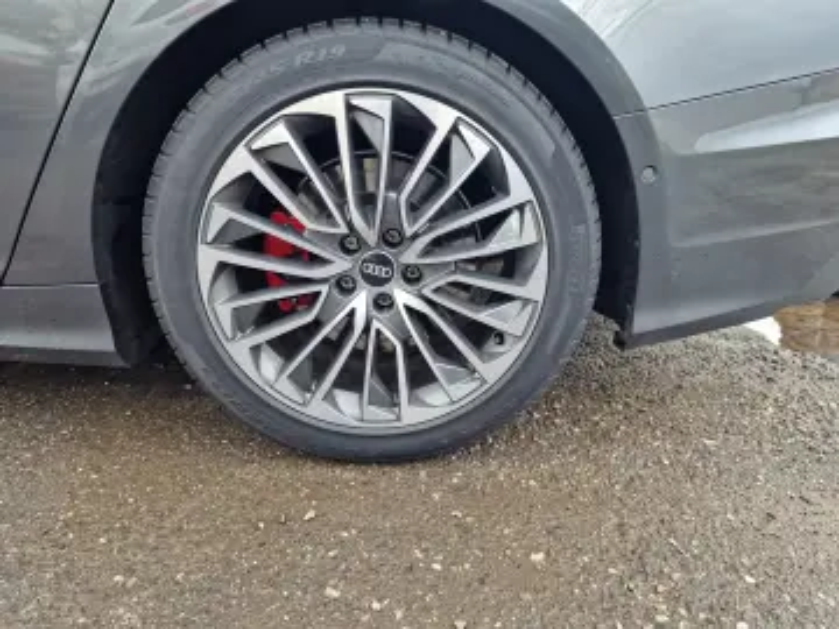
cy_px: 314
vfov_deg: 58.9
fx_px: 557
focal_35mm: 23
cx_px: 420
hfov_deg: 73.9
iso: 50
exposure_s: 1/180
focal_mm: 6.4
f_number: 1.8
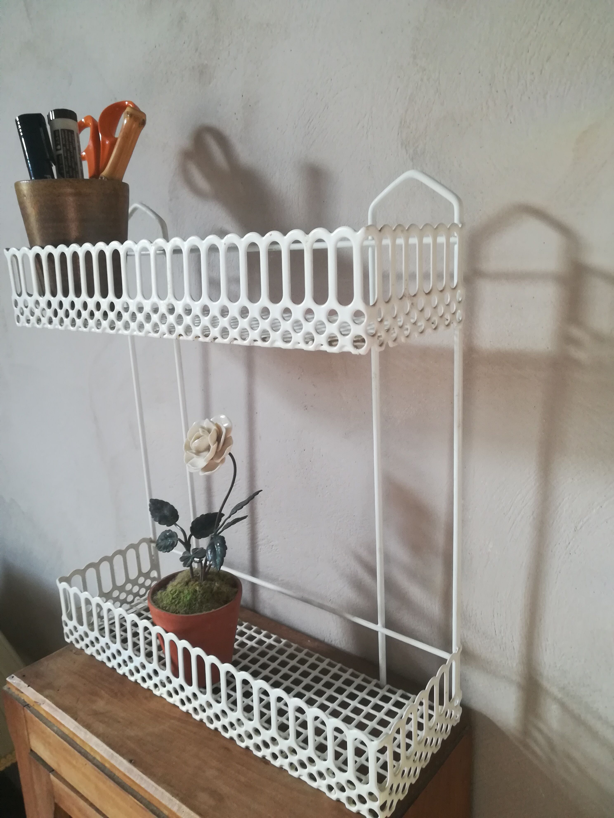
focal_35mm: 26
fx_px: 615
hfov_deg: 53.1
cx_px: 307
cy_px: 409
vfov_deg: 67.3
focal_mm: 3.83
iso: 200
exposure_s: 1/33.3
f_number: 2.2
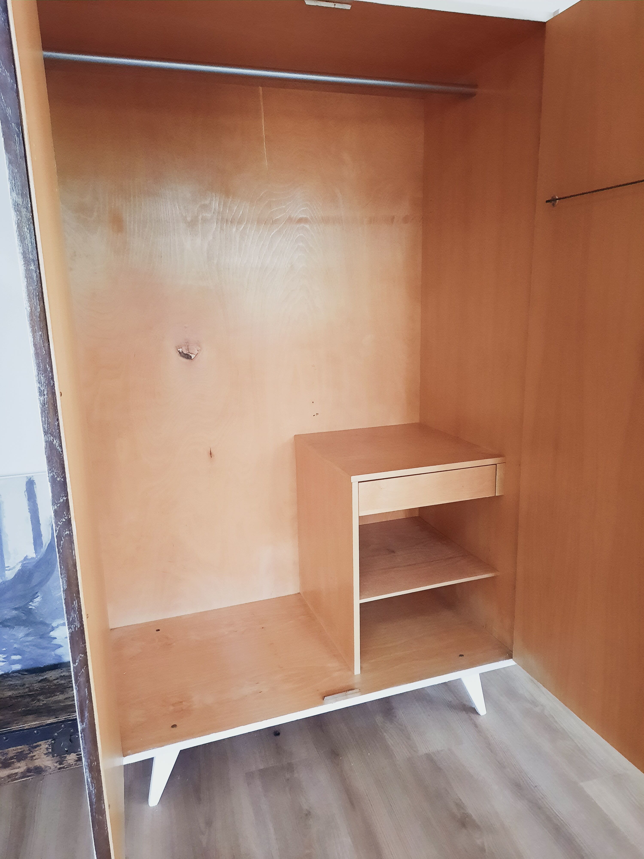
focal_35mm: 25
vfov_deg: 69.4
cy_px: 430
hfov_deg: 54.9
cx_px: 322
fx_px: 620
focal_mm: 4.6
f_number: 2
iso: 1250
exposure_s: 1/25
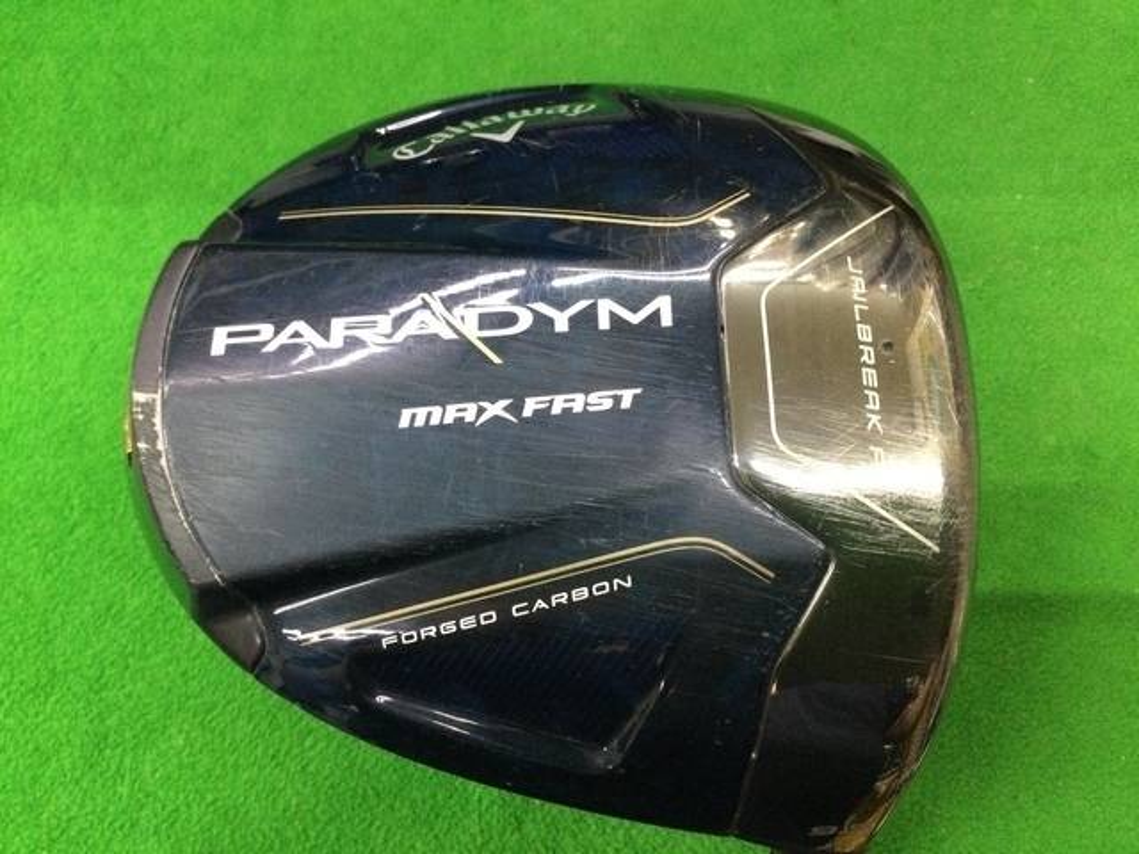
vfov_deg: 45.4
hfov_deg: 58.4
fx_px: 1020
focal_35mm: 31
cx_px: 570
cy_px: 427
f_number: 2.4
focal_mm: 3.3
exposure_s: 1/30
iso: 200
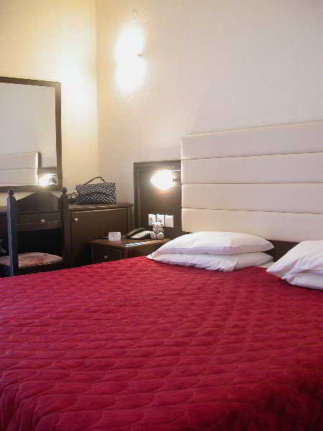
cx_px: 162
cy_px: 216
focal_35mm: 38
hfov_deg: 37.7
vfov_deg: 49.0
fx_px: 473
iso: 100
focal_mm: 7.85
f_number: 2.6
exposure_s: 1/5.4
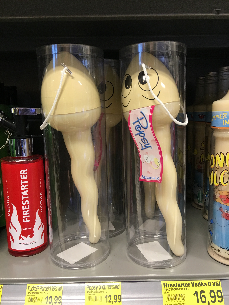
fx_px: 256
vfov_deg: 61.7
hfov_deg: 48.2
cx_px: 114
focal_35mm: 29
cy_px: 152
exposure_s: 1/33
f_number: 2.2
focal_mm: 4.15
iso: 50
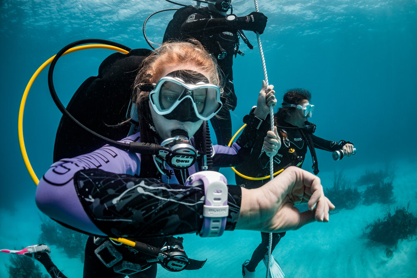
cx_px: 208
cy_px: 139
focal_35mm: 16
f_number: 7.1
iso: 640
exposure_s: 1/320
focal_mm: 16
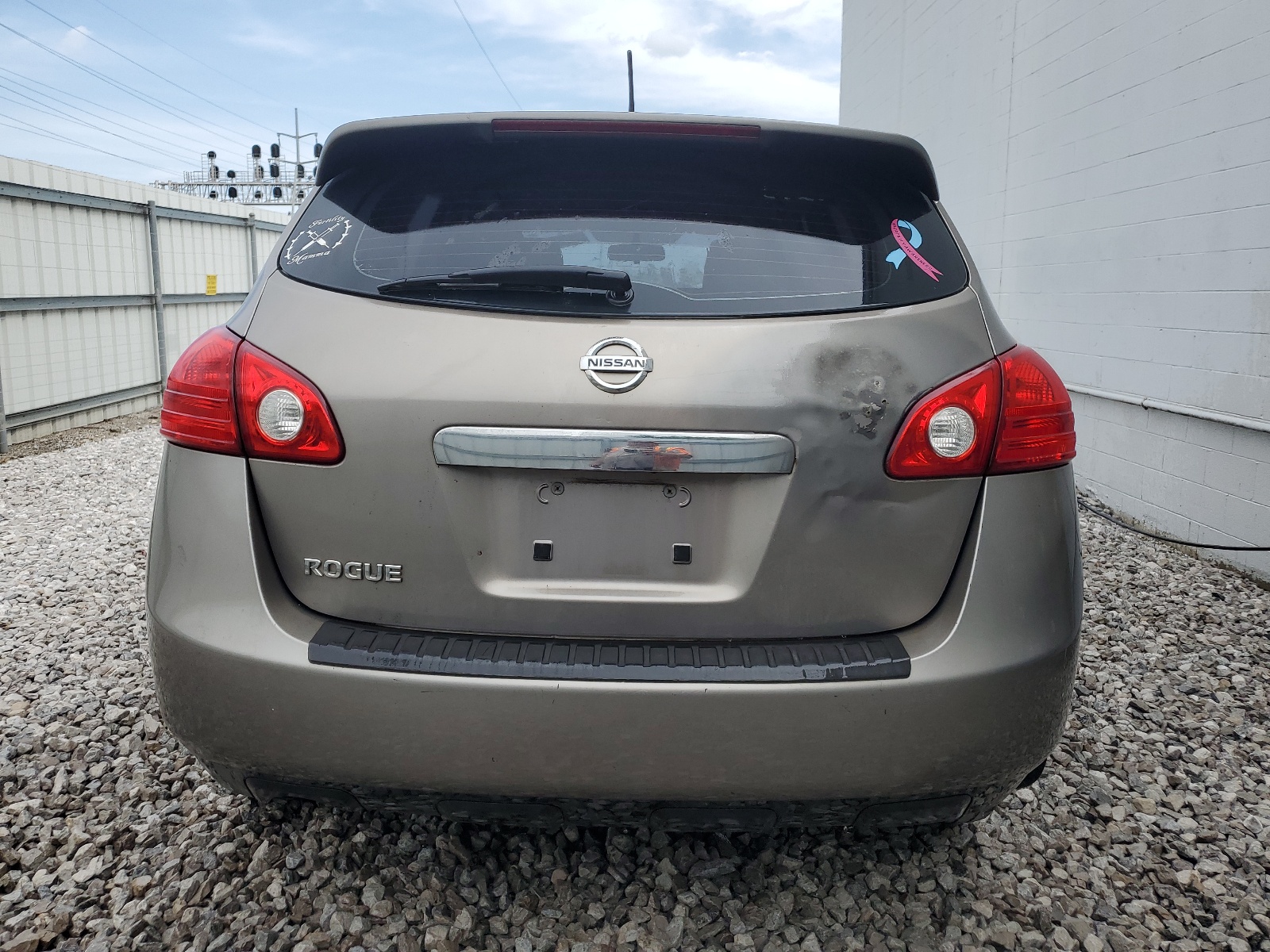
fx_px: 954
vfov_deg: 53.1
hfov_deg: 67.3
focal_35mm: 26
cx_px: 635
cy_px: 476
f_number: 1.5
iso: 50
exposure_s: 1/1667
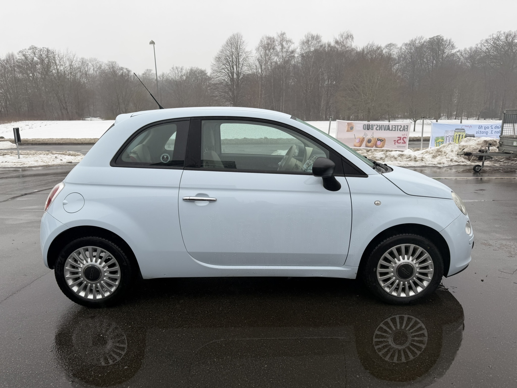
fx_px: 358
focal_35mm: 24
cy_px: 194
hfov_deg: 71.6
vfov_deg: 56.8
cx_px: 258
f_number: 1.78
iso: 80
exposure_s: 1/551
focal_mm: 6.76
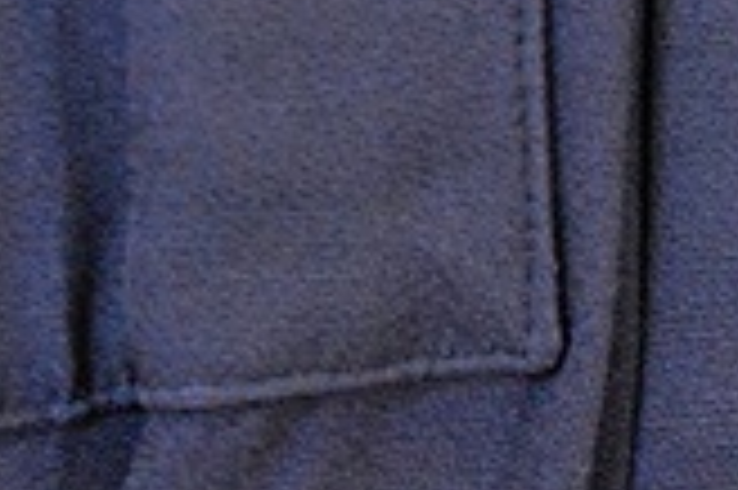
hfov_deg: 10.1
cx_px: 850
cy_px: 847
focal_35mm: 201
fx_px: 4116
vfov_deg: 6.7
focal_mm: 22
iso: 3200
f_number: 3.5
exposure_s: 1/60
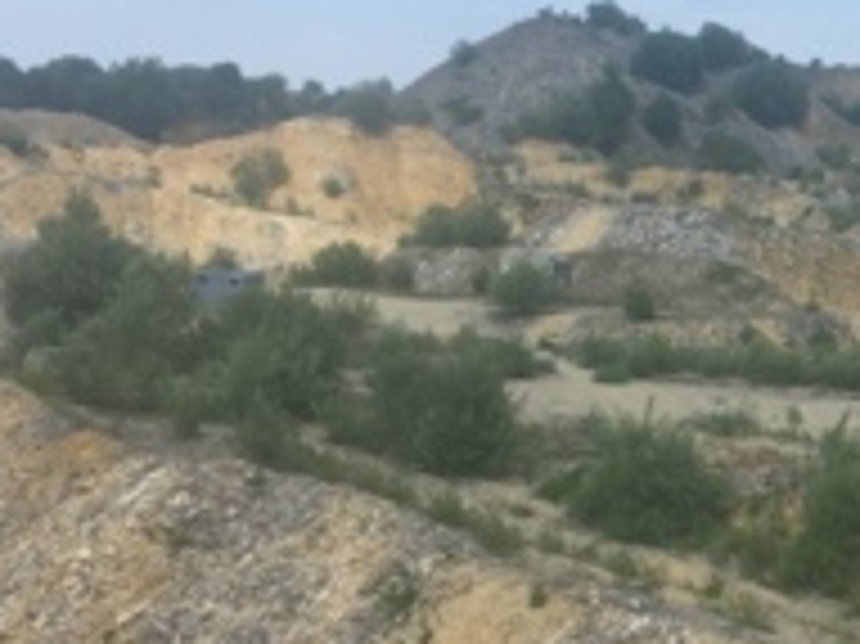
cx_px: 984
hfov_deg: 20.8
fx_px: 2210
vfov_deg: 16.6
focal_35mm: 89
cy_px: 378
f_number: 2.2
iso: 32
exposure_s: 1/1364
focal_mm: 4.15
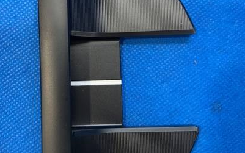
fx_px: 294
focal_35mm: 44
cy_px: 76
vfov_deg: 29.2
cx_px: 91
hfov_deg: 44.9
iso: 125
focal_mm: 4.25
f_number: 1.8
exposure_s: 1/60
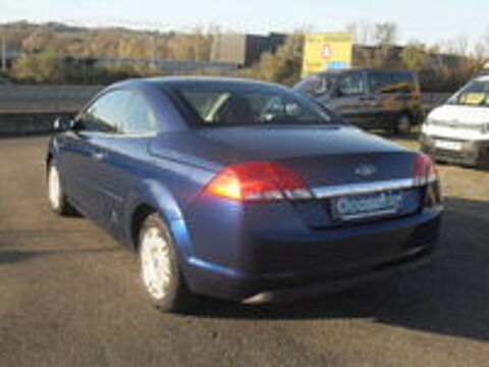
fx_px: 523
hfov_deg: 50.1
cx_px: 244
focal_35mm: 37
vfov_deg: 38.7
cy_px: 184
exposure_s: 1/250
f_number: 2.8
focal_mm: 6.3
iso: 80
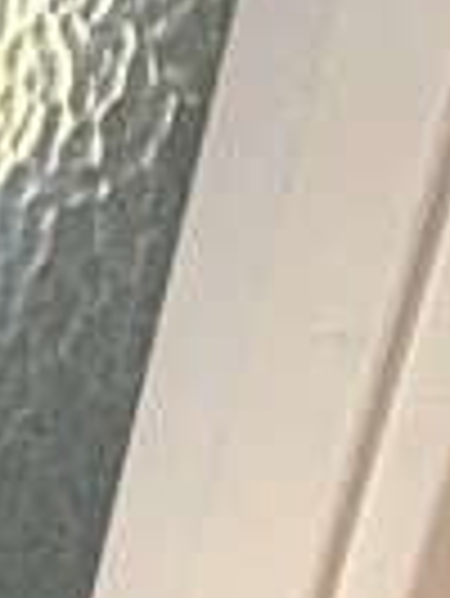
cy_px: 409
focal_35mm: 108
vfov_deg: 18.1
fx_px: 1869
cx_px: -1022
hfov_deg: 9.6
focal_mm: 2.22
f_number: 2.2
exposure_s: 1/60
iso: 640
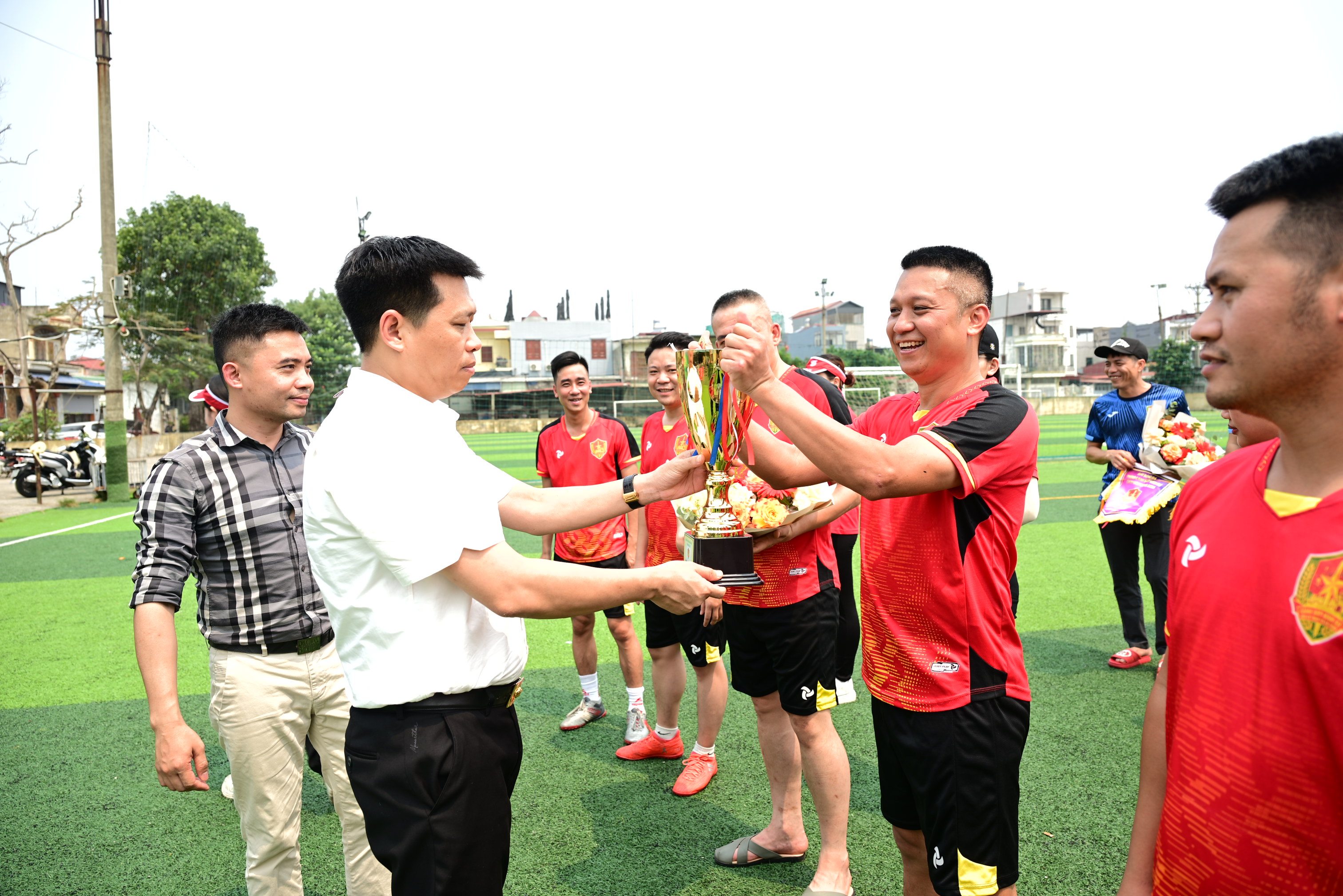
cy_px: 448
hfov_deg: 73.7
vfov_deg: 53.1
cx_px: 672
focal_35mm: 24
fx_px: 895
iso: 50
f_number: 4.5
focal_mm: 24
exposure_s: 1/160
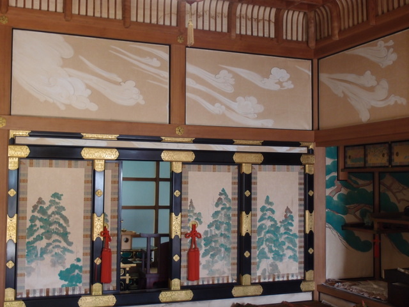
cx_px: 204
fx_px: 544
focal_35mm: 46
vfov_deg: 31.5
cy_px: 154
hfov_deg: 41.2
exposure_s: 1/20
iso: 200
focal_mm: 9.87
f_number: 2
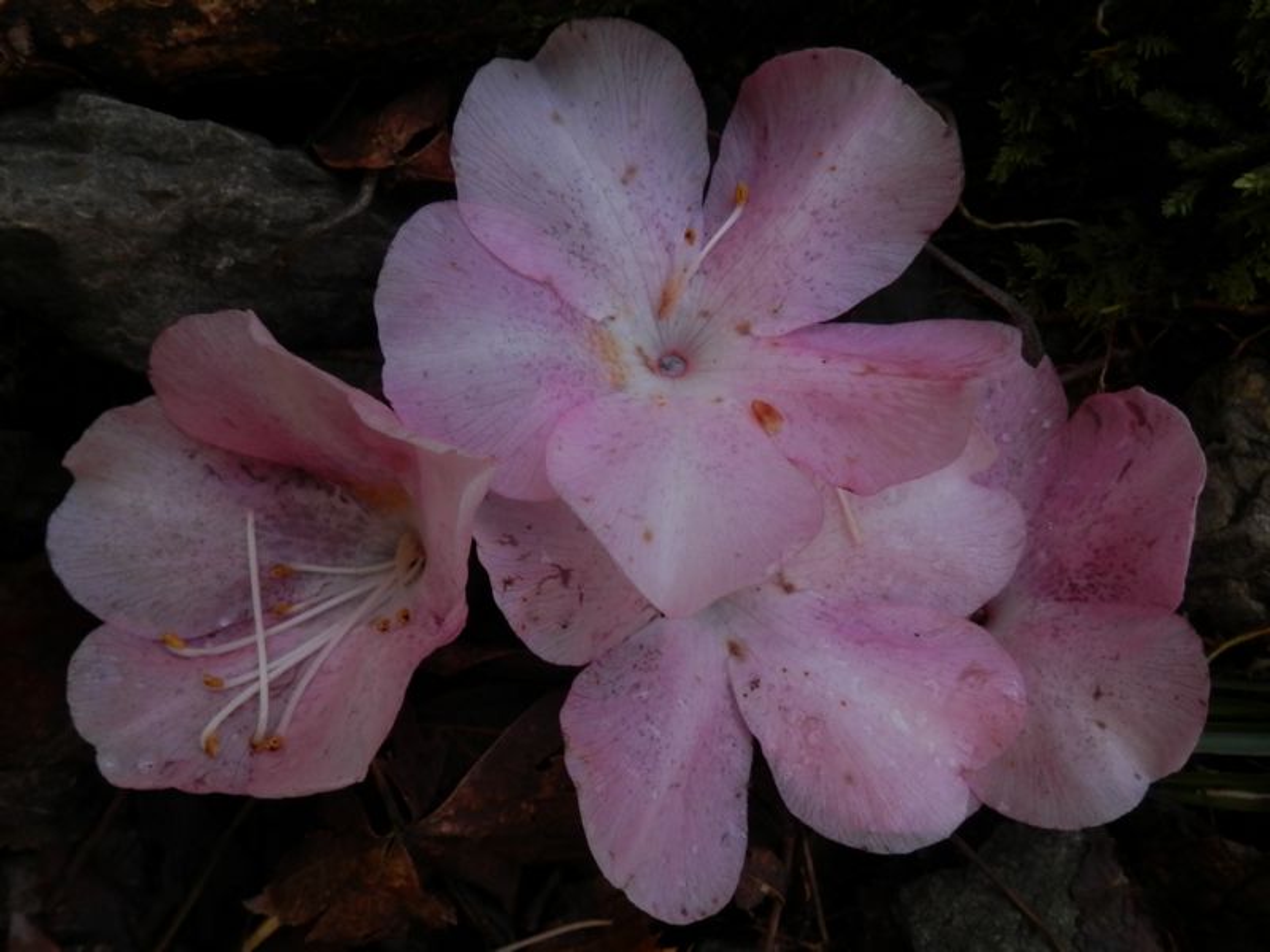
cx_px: 635
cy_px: 476
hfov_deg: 69.4
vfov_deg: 54.9
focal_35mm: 25
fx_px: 917
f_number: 3
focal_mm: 4.5
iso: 80
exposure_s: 1/160
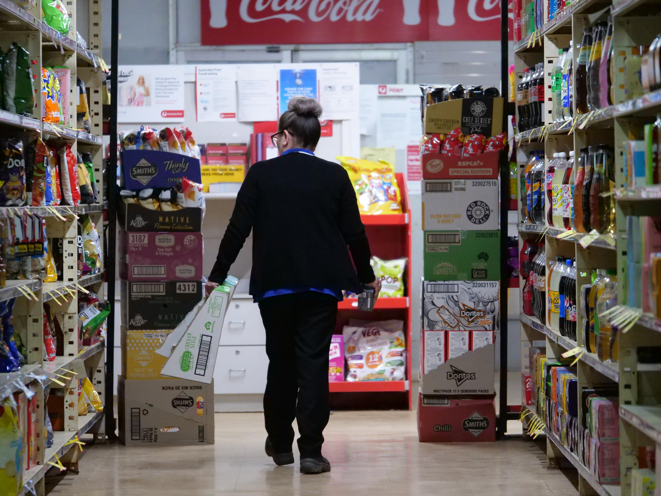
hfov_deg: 9.9
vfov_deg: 7.4
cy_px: 248
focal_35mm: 200
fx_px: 3819
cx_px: 330
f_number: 2.8
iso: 3200
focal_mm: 100
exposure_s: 1/200
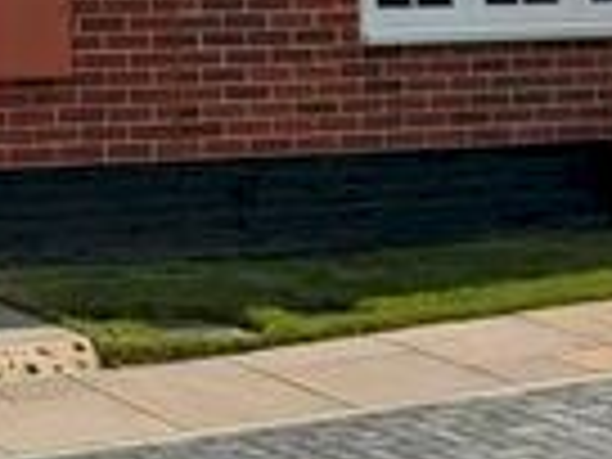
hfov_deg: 13.5
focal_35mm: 139
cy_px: -362
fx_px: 2457
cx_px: -274
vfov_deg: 10.1
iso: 71
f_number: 1.73
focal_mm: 4.38
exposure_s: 1/7812
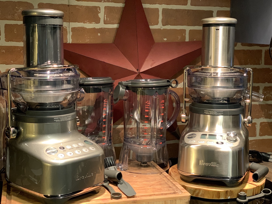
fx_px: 409
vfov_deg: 28.0
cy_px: 102
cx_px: 136
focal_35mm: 52
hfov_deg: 36.8
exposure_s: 1/40
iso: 500
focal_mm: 6
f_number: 2.4
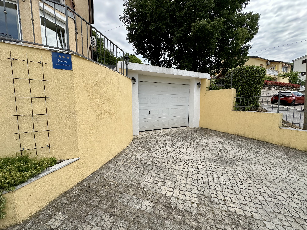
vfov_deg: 85.7
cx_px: 154
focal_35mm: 14
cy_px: 115
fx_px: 124
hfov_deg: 102.1
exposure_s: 1/1770
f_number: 2.2
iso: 50
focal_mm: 2.22
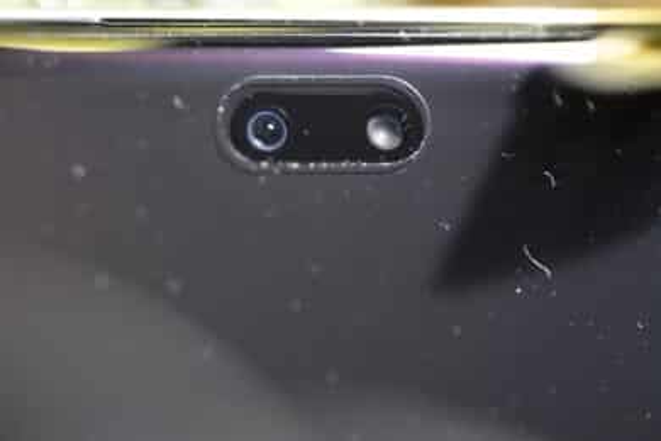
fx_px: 1928
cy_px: 220
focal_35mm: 105
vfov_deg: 13.0
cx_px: 330
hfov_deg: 19.5
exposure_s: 1/125
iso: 8000
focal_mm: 105
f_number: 4.5
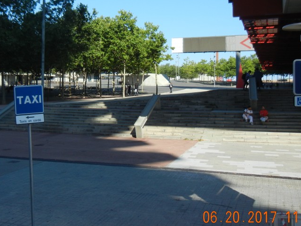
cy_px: 74
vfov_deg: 30.0
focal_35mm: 48
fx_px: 417
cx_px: 110
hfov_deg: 39.4
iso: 160
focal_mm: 5.4
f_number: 7
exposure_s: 1/268
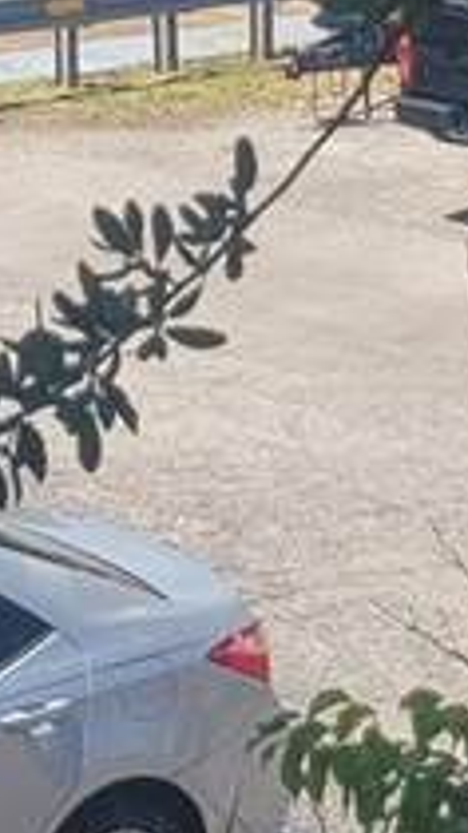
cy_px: -484
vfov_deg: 11.8
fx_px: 3820
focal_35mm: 173
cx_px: -615
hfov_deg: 6.7
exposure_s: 1/2289
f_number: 1.8
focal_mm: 5.4
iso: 40
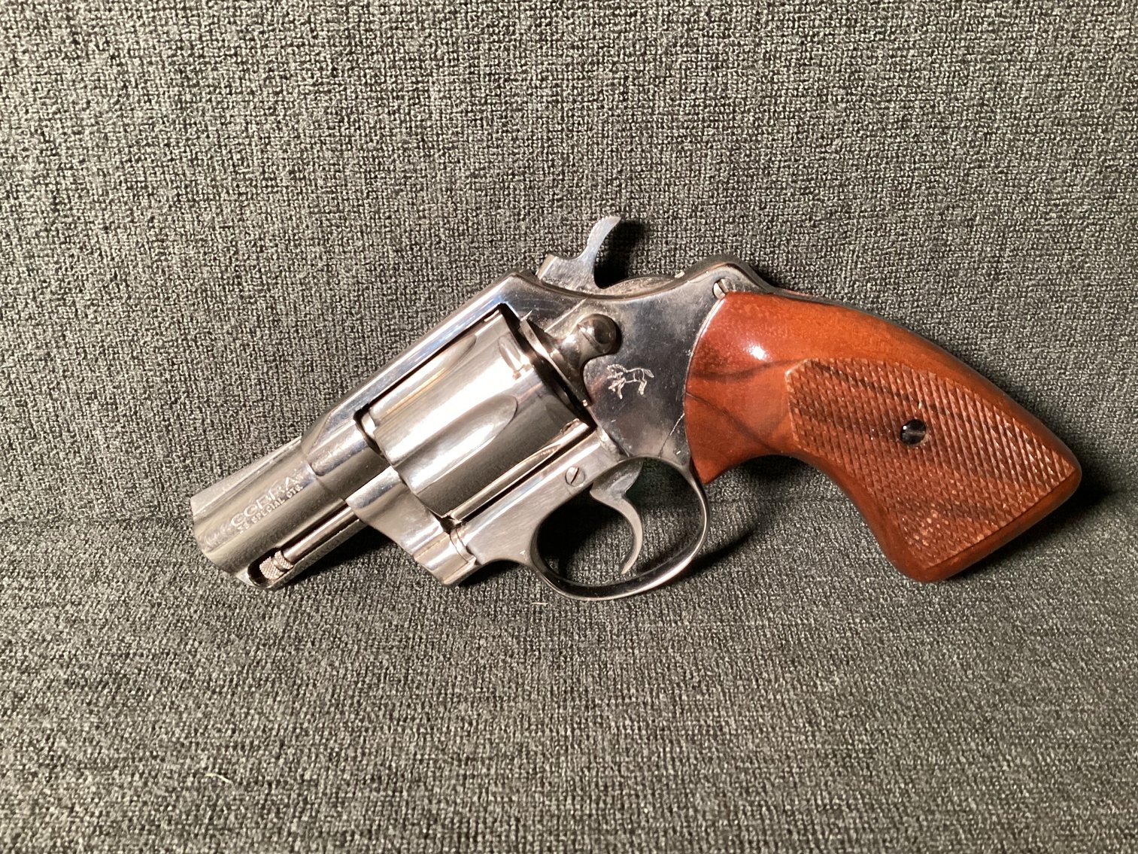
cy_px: 427
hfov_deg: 58.3
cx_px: 569
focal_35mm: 31
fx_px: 1019
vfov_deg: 45.4
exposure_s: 1/40
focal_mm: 3.3
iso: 400
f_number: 2.4
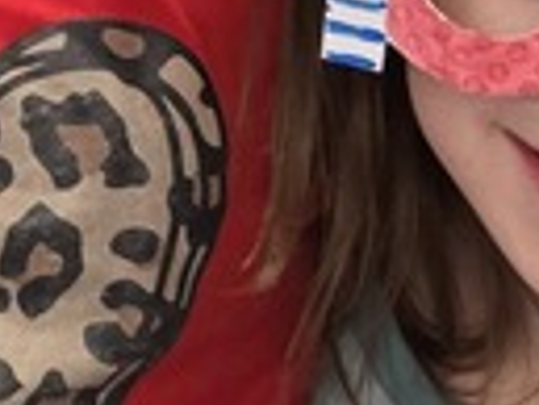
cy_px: -259
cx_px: -251
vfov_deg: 8.0
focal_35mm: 182
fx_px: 2837
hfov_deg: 10.5
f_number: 1.8
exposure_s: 1/120
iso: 400
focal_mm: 5.4
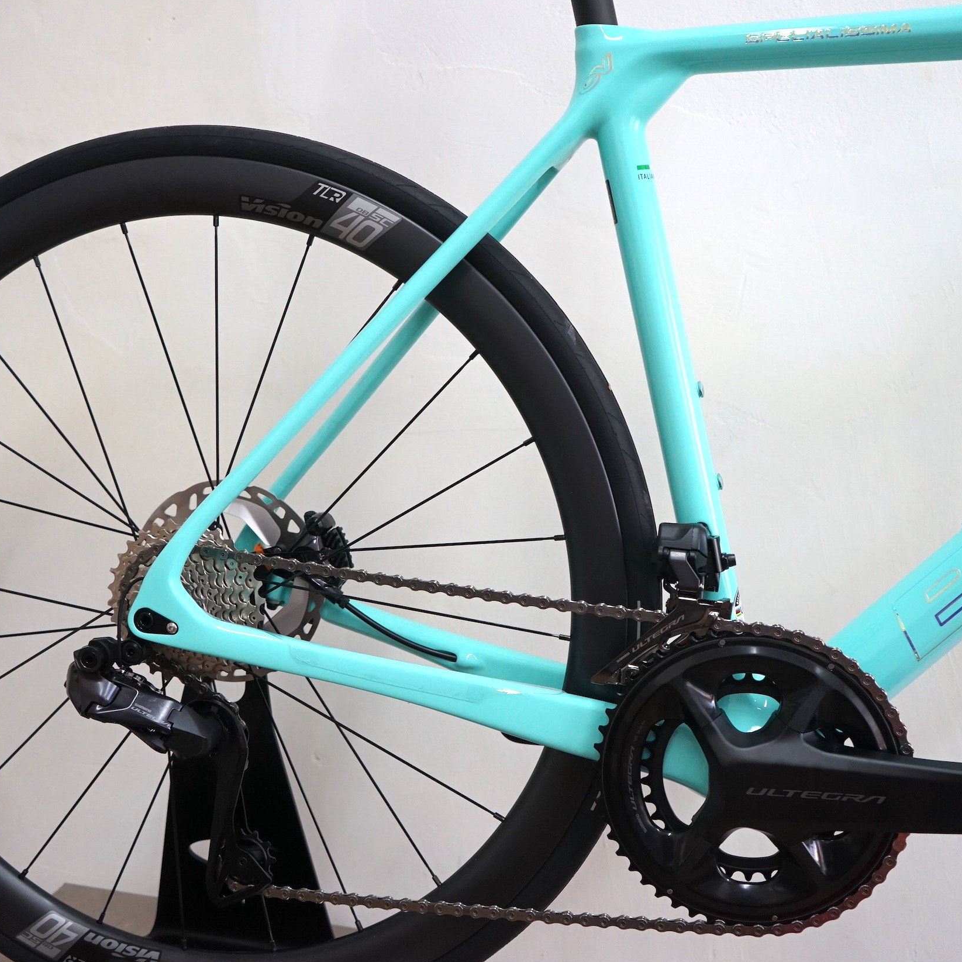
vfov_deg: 41.9
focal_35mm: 40
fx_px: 1258
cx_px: 499
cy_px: 481
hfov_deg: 41.9
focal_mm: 31
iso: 1250
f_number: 4
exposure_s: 1/160
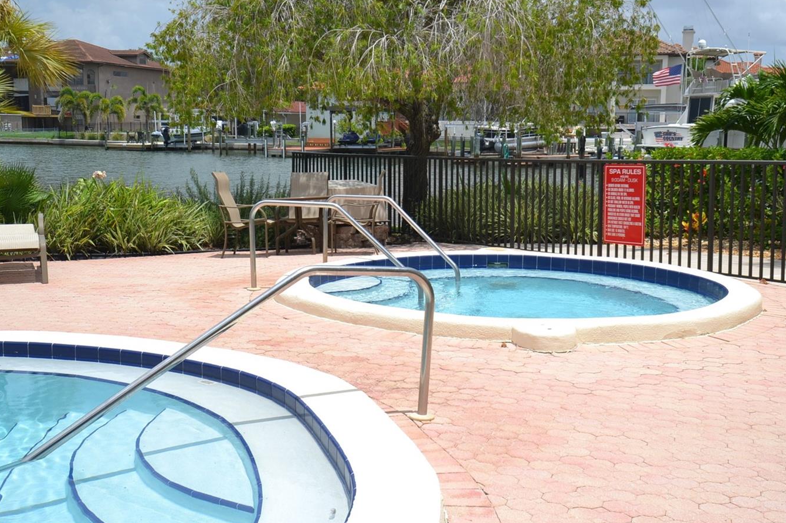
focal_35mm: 43
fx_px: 938
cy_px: 249
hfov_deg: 45.4
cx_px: 428
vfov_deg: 31.2
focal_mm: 24
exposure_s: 1/250
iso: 100
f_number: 8
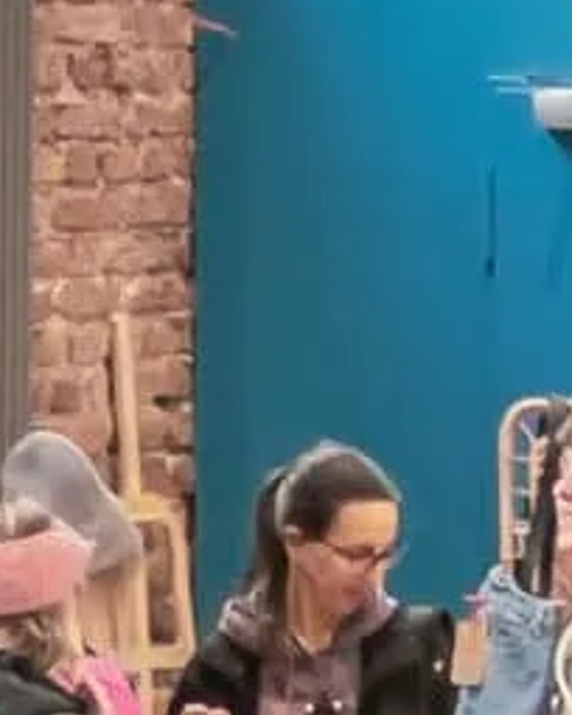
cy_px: 1242
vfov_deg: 2.6
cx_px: 1082
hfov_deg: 2.0
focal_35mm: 755
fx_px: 15977
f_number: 2.8
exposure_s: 1/60
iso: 500
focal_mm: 9
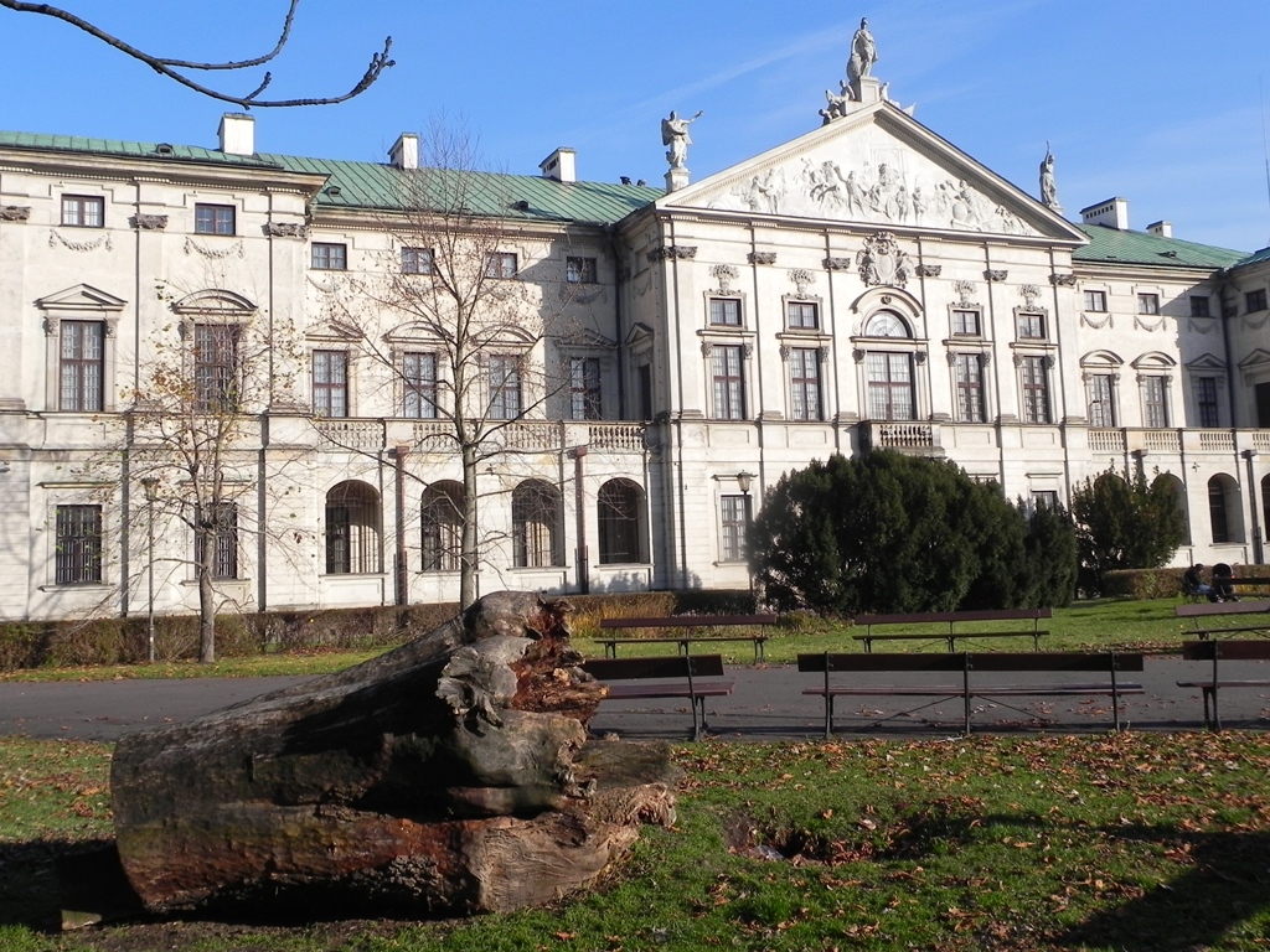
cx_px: 635
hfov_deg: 50.1
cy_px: 476
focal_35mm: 37
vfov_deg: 38.7
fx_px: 1357
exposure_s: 1/420
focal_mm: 6.6
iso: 160
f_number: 6.3
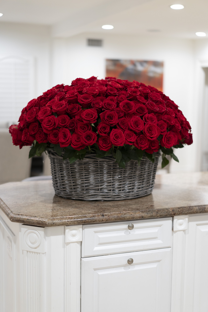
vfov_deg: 36.2
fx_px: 477
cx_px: 104
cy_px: 156
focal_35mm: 55
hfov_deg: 24.6
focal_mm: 55
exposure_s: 1/250
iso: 1000
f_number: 1.8
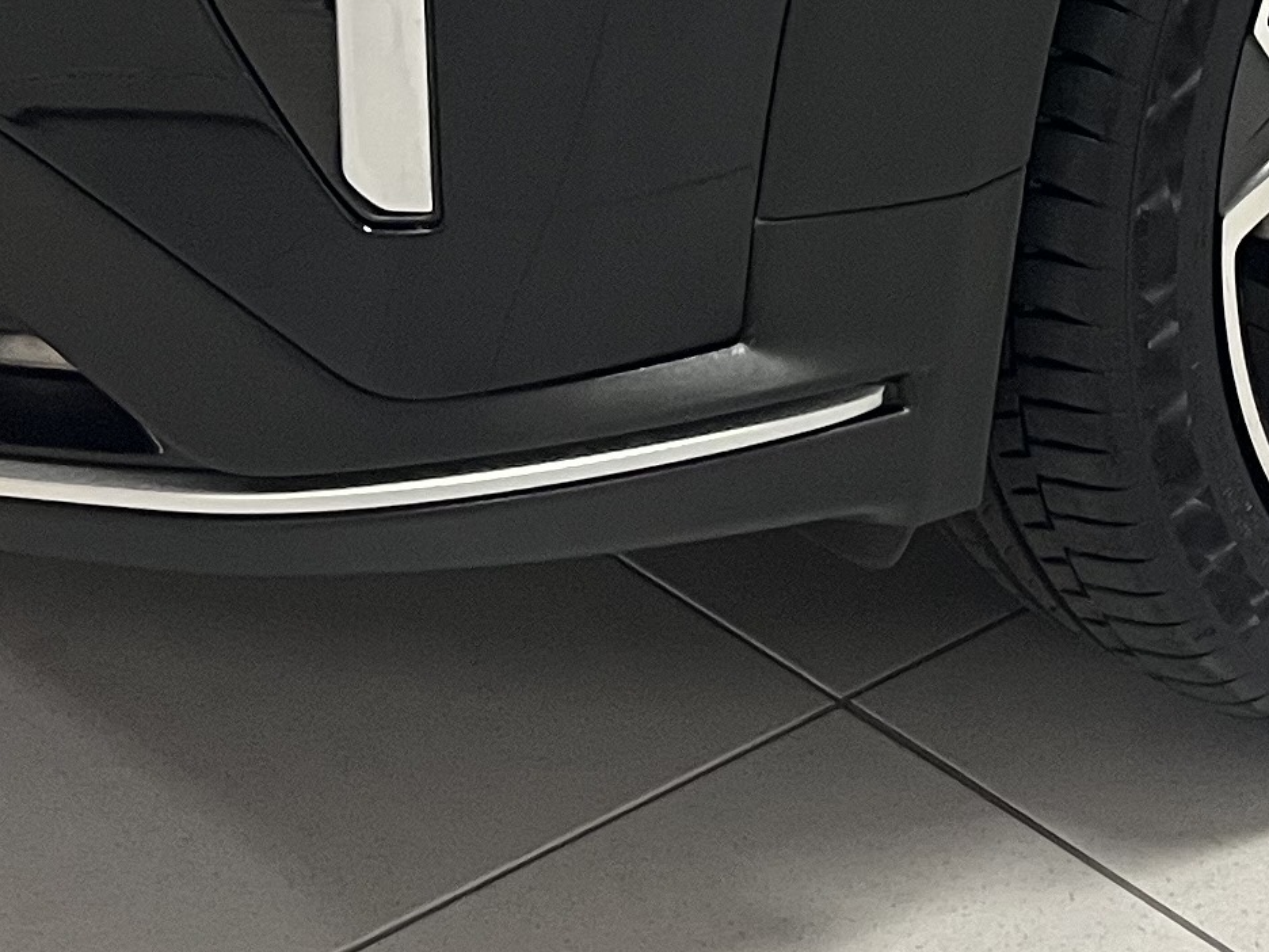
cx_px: 1235
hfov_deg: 17.2
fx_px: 4106
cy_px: -922
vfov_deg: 11.9
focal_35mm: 112
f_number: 1.6
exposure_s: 1/60
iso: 200
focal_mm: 5.1
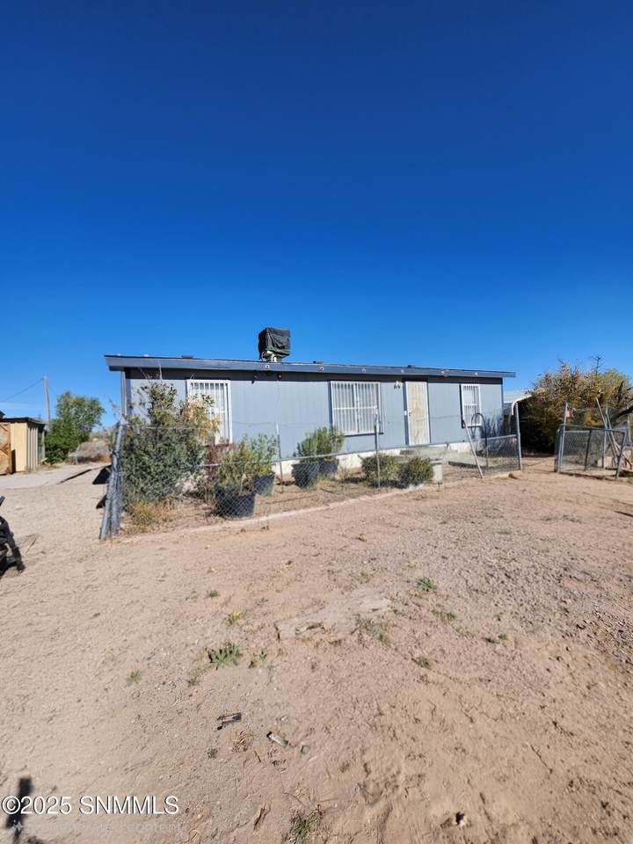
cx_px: 316
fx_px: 317
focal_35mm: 13
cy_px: 422
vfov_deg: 106.2
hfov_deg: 89.9
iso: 32
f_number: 2.2
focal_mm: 1.74
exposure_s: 1/1429
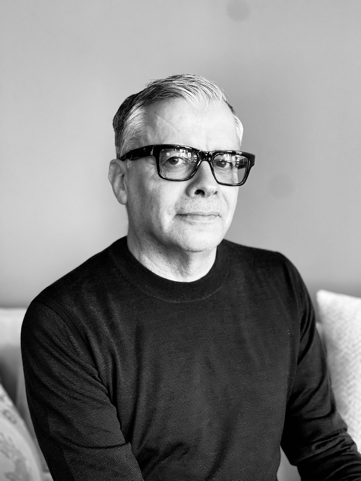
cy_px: 240
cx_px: 180
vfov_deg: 30.3
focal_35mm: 64
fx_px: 890
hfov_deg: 22.9
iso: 250
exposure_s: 1/91
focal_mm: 7.5
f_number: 2.2
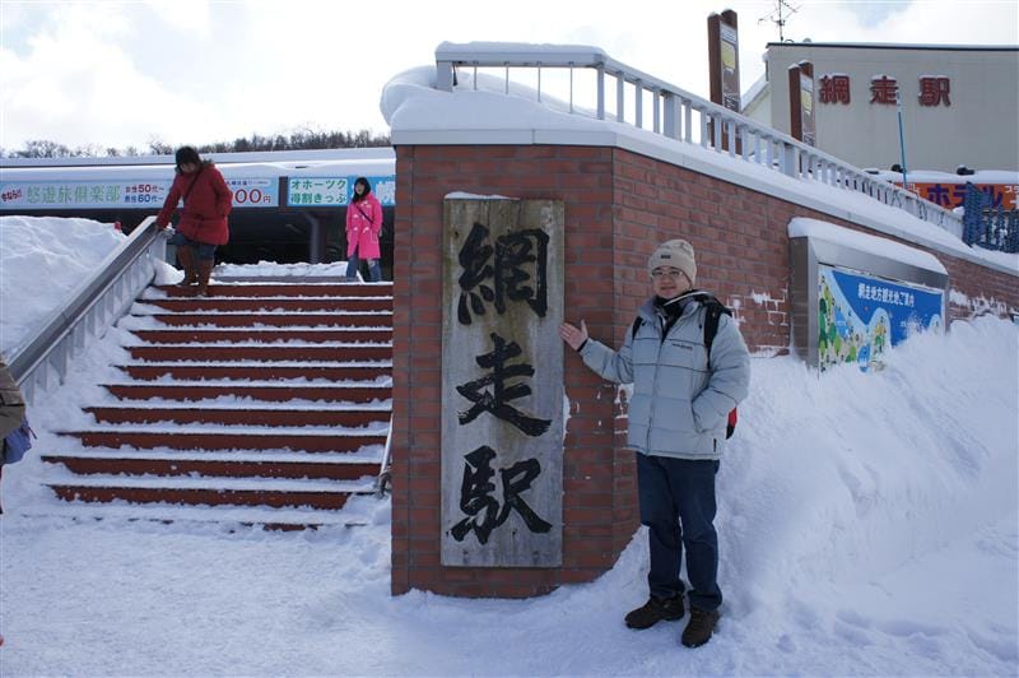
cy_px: 339
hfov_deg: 67.4
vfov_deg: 47.9
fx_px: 764
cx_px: 510
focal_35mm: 27
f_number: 7.1
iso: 200
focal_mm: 18
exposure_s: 1/500
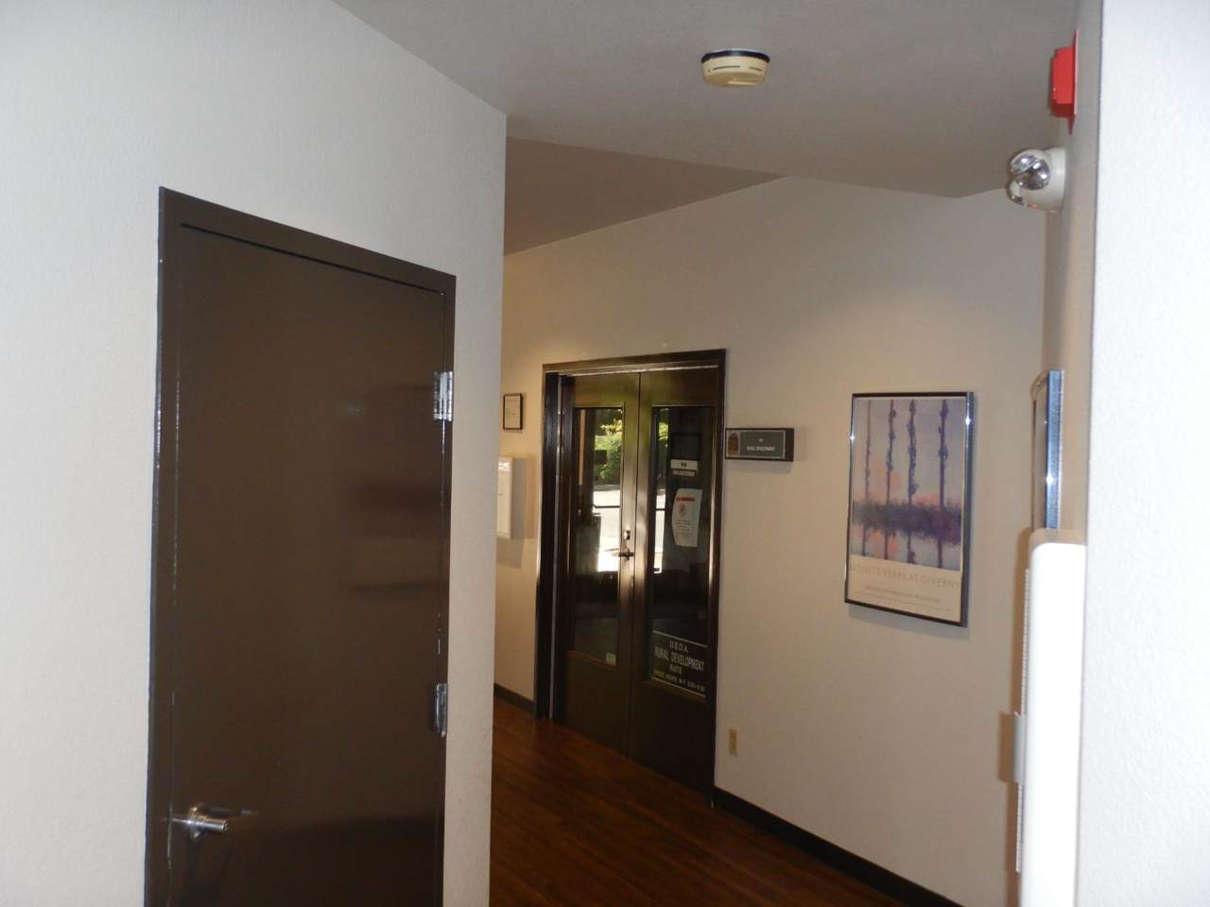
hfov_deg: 50.1
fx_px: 1293
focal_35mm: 37
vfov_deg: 38.7
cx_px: 605
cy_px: 454
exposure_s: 1/30
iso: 280
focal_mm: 6.6
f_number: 4.2
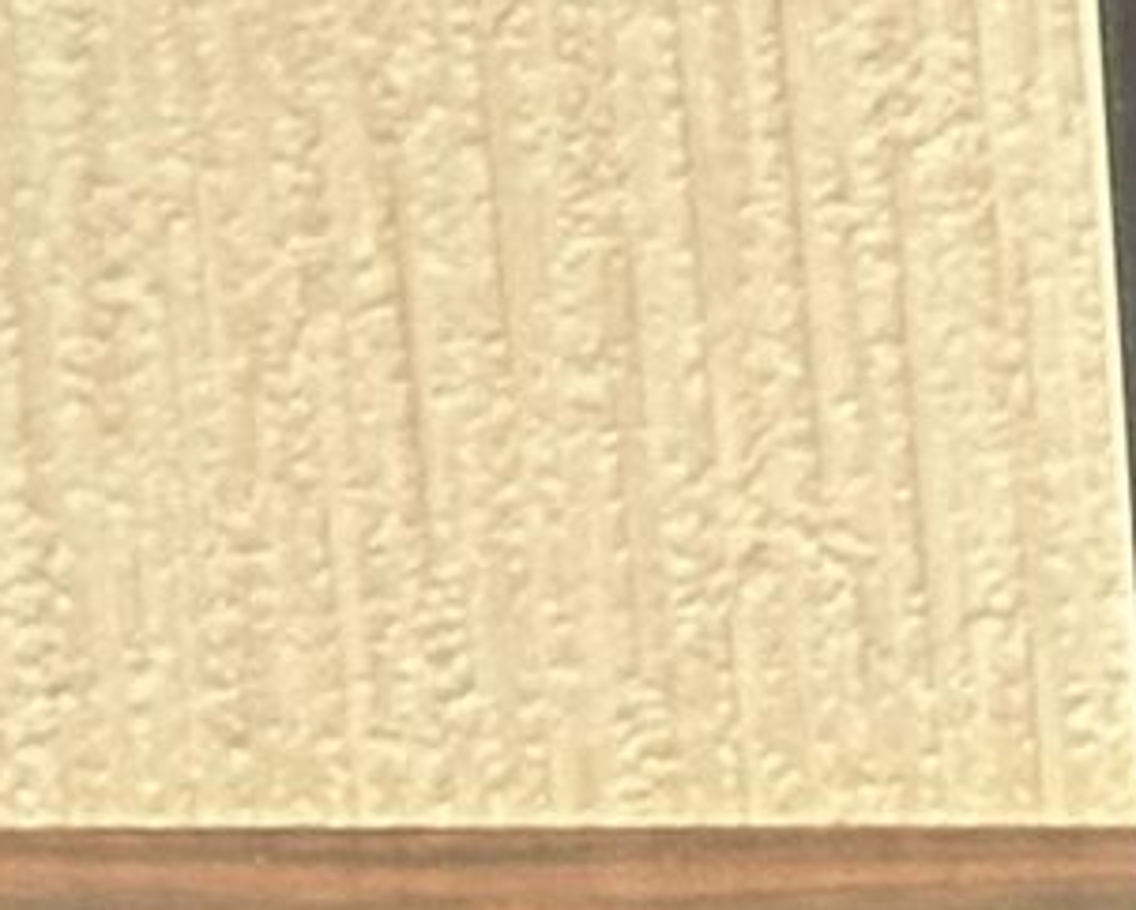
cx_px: 4047
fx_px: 13356
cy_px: 177
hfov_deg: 4.6
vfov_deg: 3.9
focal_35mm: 397
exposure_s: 1/33
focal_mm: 6.86
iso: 400
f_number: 1.78
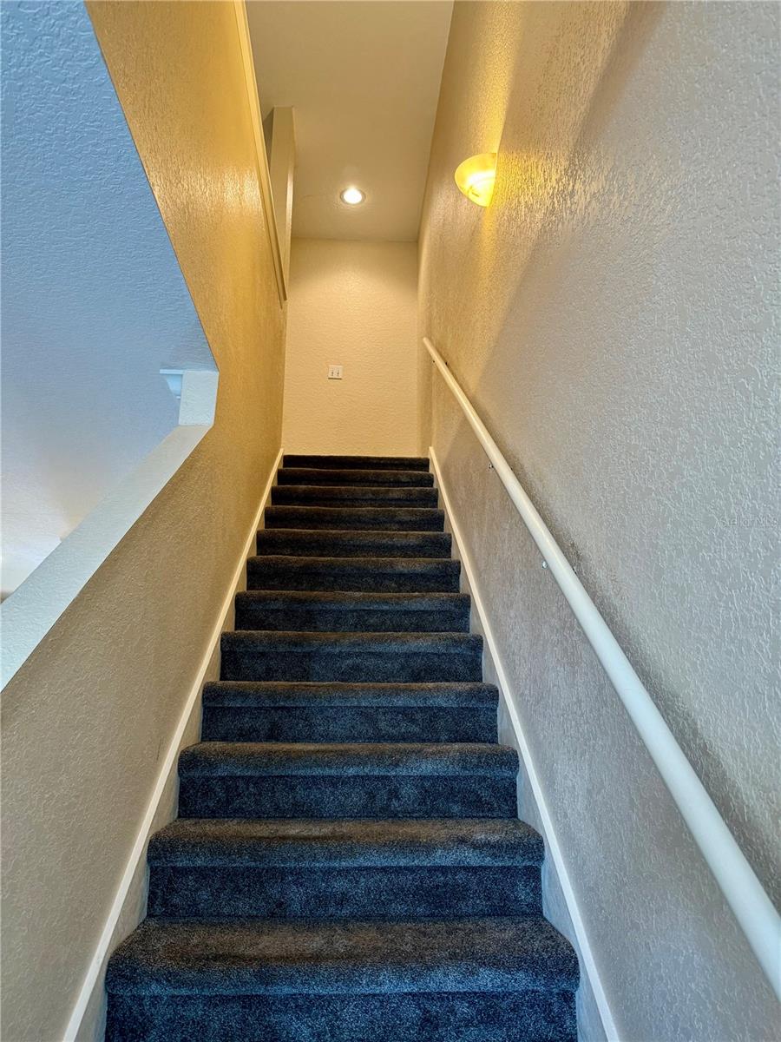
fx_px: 722
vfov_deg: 71.6
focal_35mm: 24
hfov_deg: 56.8
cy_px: 521
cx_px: 390
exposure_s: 1/60
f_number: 1.78
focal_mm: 6.76
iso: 320
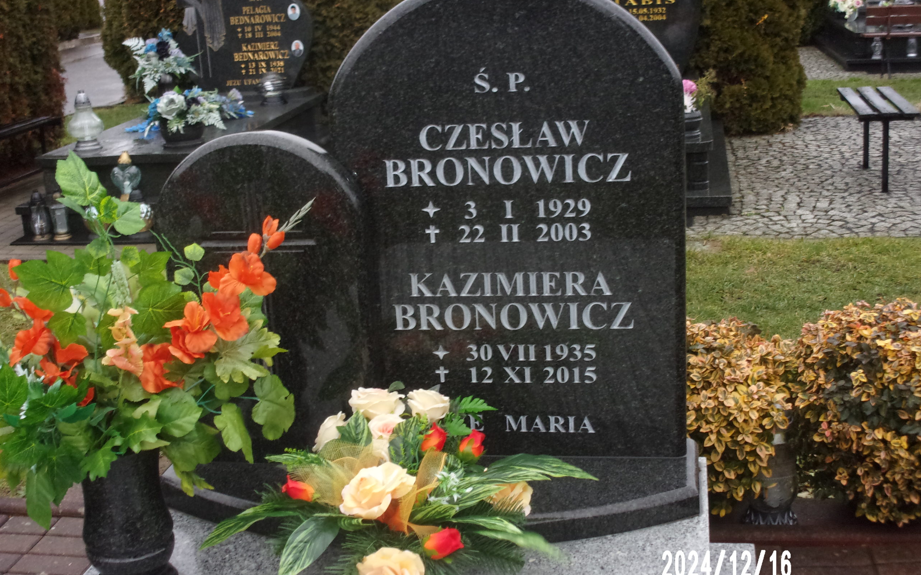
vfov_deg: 22.7
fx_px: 1431
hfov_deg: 35.7
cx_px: 460
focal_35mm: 57
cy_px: 307
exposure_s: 1/34
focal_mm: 9.5
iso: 160
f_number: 4.9
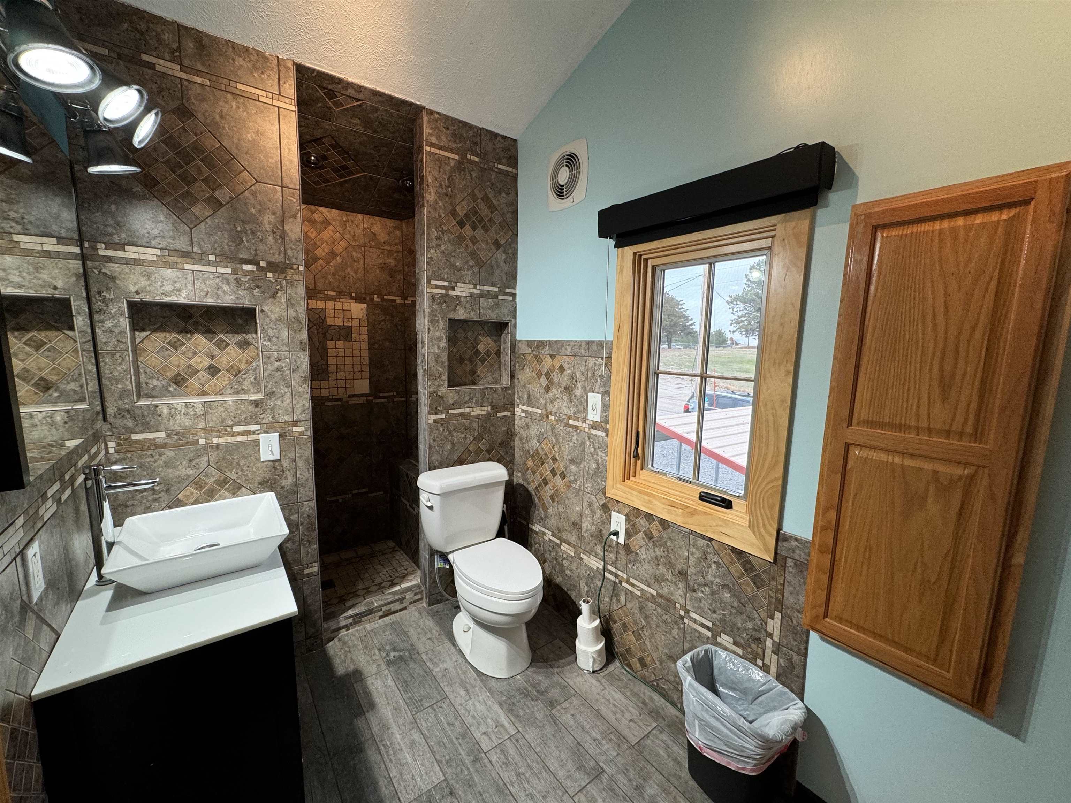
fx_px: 433
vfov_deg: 85.7
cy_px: 402
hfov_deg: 102.1
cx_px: 536
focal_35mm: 14
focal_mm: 2.22
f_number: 2.2
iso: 160
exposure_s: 1/120
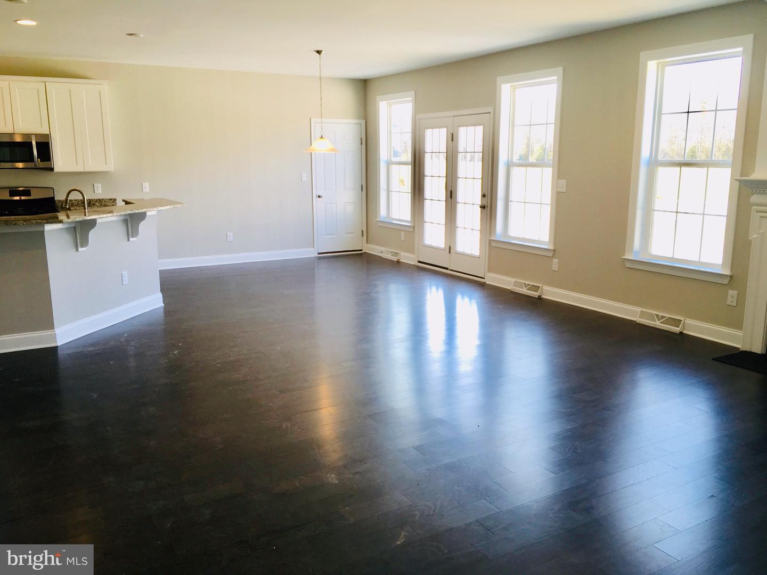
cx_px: 384
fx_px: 643
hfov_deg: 61.7
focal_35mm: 29
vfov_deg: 48.2
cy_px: 288
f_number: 2.2
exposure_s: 1/45
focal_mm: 4.15
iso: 25
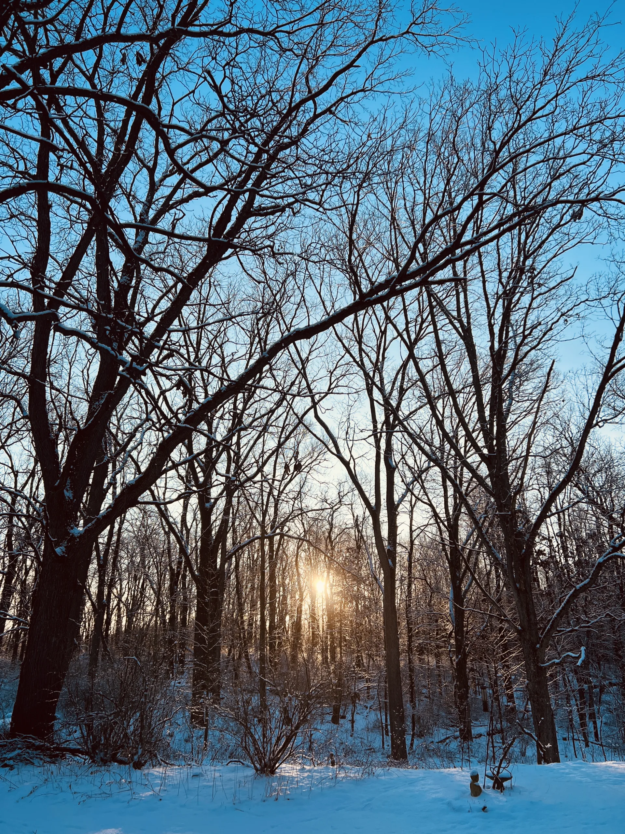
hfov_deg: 53.1
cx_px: 312
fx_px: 626
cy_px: 417
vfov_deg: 67.3
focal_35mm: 26
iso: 50
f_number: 1.5
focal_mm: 5.7
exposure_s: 1/1934
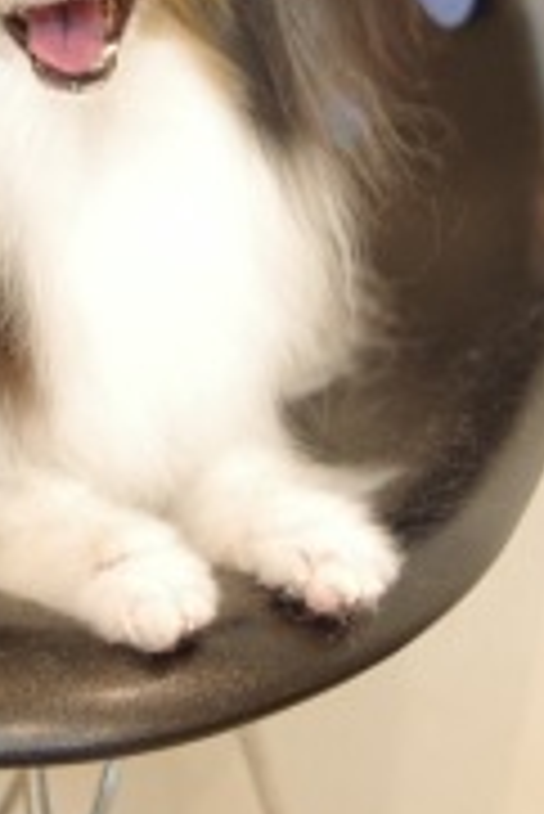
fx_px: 2443
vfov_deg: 18.5
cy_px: 40
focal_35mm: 108
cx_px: 54
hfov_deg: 12.6
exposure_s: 1/60
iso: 1600
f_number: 2.8
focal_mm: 33
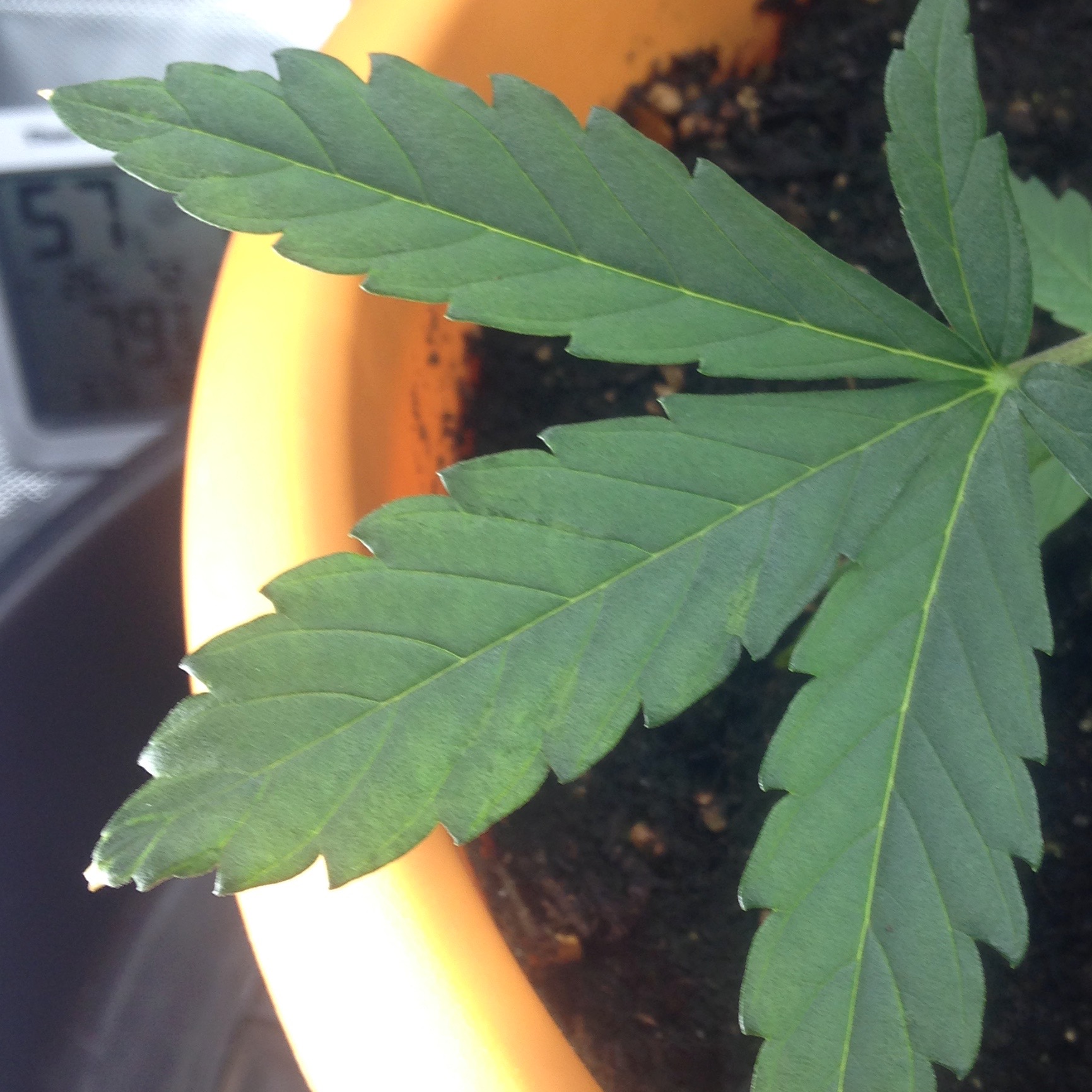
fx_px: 1963
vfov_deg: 31.1
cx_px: 722
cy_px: 534
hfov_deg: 30.9
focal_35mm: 55
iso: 50
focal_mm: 4.12
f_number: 2.4
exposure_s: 1/125
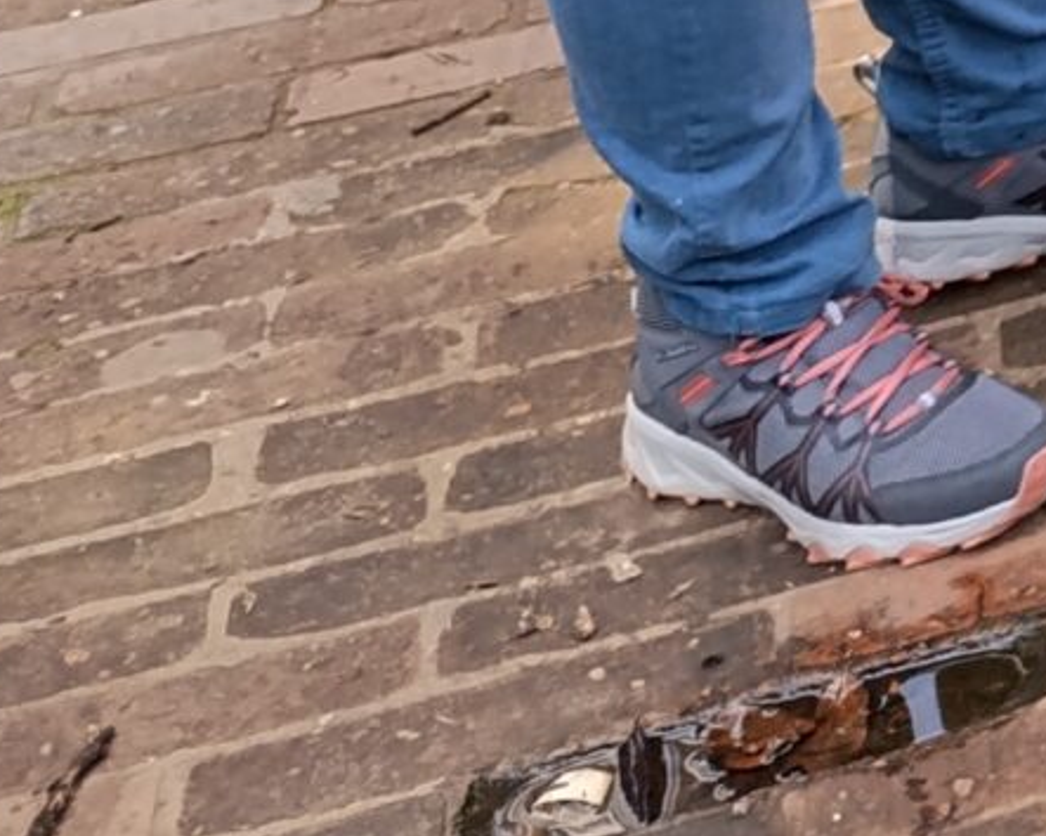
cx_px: 2911
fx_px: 4023
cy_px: -1228
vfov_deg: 10.2
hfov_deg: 11.0
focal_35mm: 130
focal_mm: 6.14
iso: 100
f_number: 1.6
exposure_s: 1/120
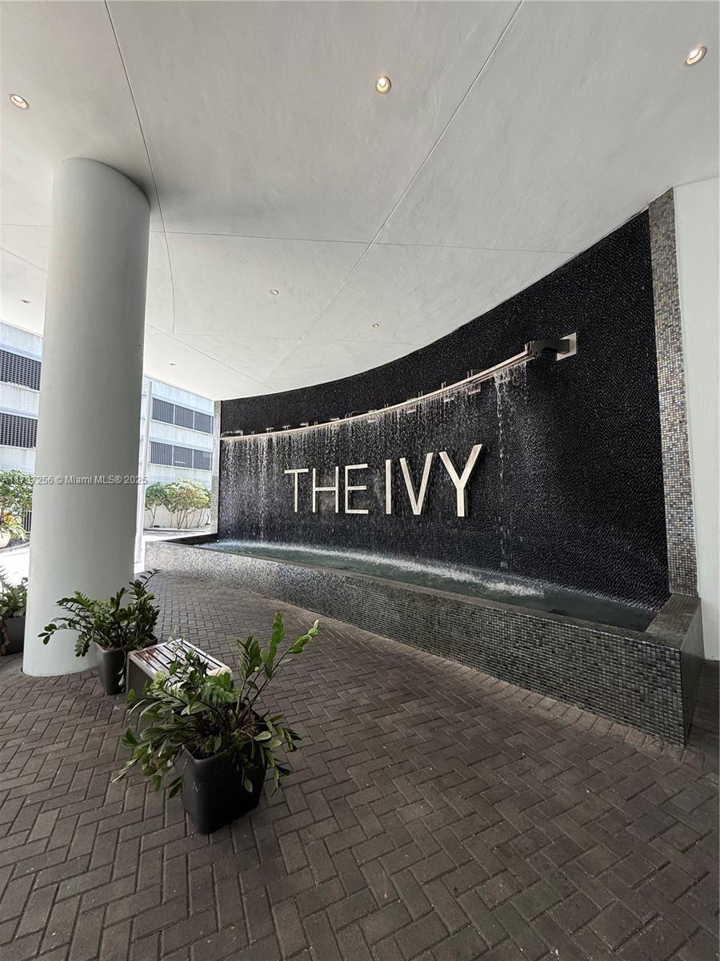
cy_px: 480
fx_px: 388
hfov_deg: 85.7
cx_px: 360
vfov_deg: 102.1
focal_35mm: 14
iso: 100
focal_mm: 2.22
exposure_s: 1/99
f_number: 2.2
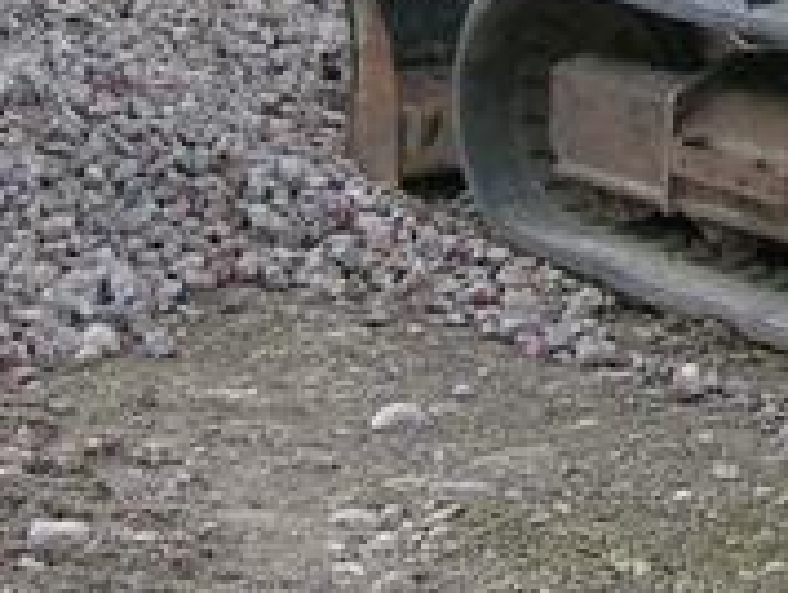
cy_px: -226
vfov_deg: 9.3
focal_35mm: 157
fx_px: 3579
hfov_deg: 12.4
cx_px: 828
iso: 50
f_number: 4.8
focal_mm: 5.4
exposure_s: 1/160
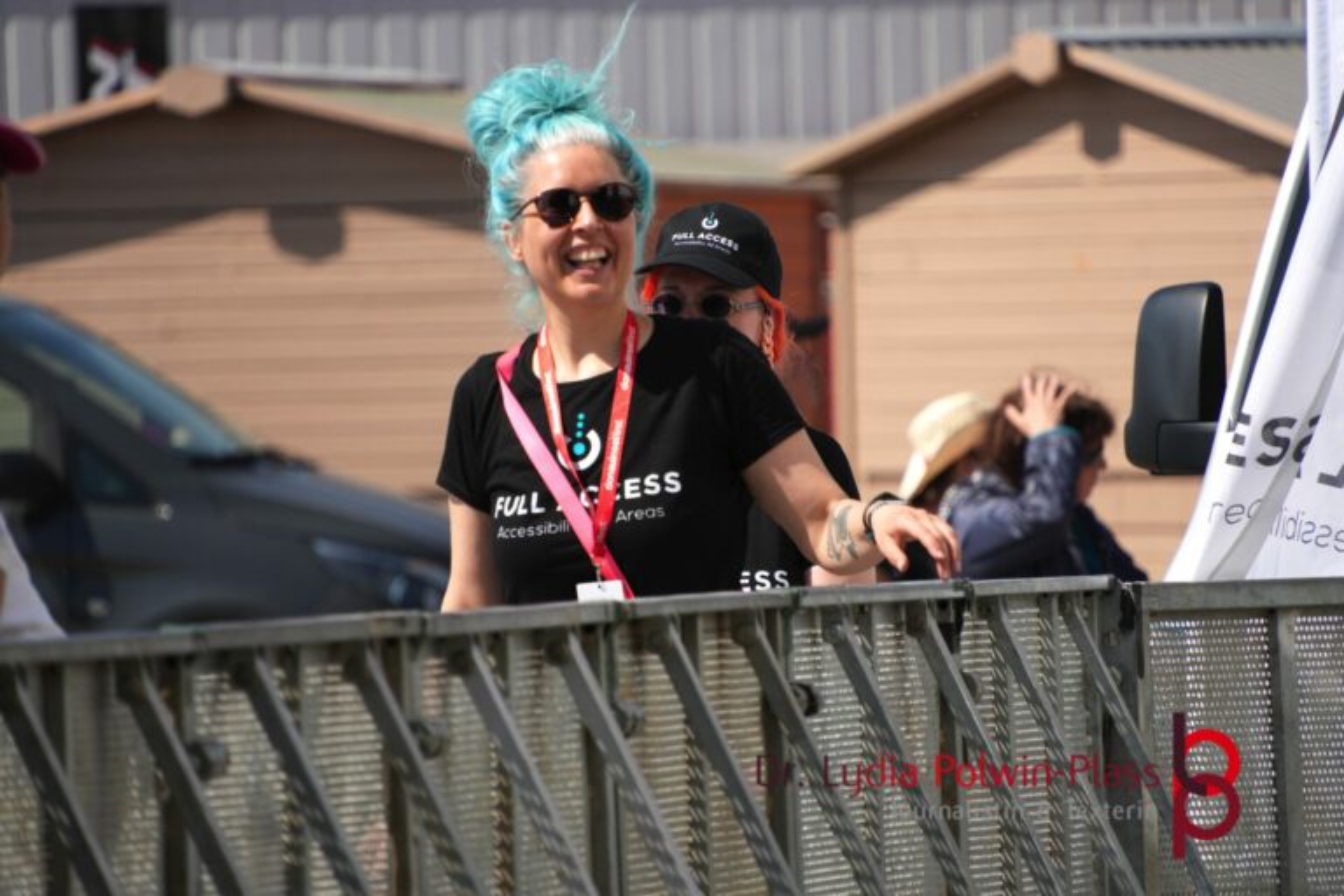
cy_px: 448
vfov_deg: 3.1
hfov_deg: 4.6
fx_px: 16799
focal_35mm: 450
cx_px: 672
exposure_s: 1/500
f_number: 6.3
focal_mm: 300
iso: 100
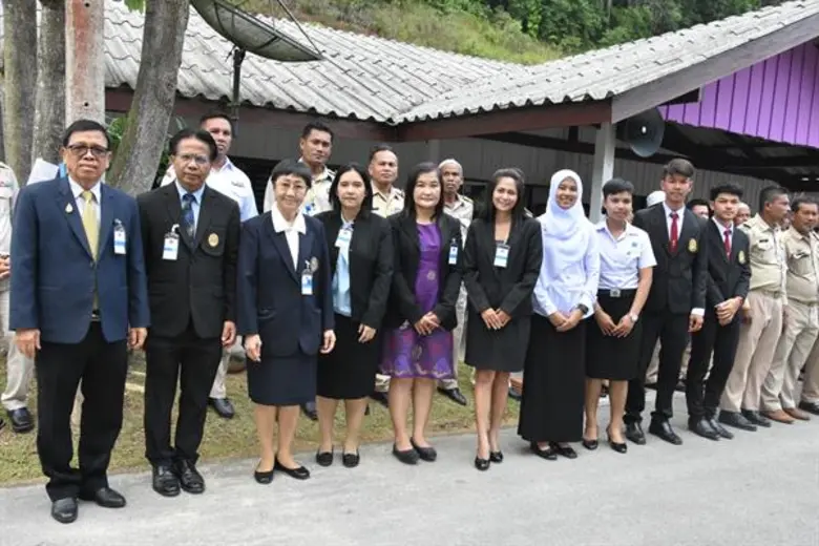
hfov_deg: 59.5
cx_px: 410
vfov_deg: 41.7
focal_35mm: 32
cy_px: 273
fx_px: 717
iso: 1600
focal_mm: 21
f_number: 10
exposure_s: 1/400
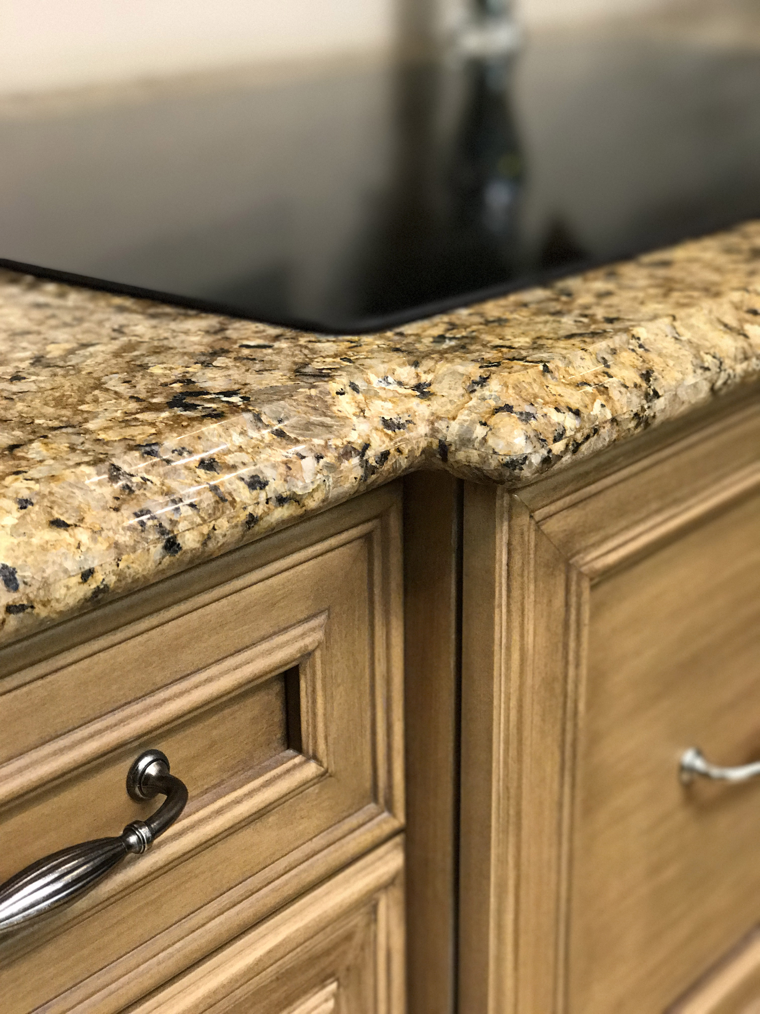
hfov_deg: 25.7
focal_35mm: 57
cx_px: 380
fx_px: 1669
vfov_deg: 33.8
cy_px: 507
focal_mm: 6.6
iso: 320
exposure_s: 1/60
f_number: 2.8
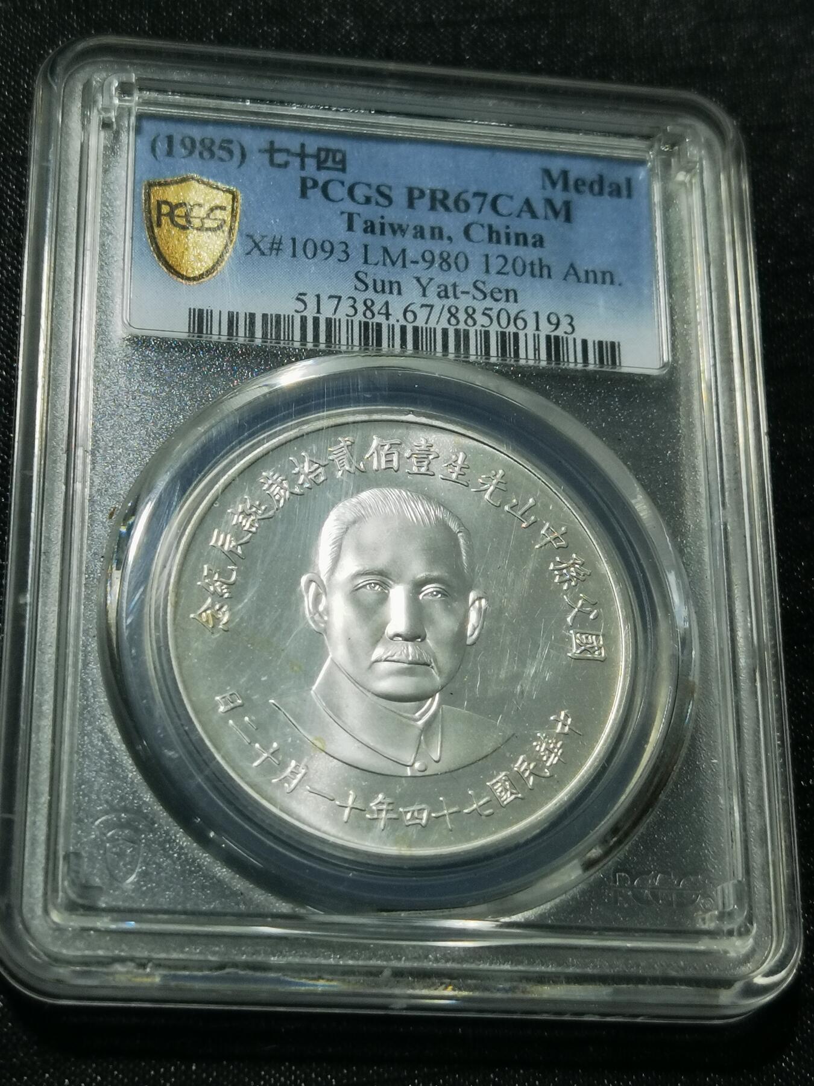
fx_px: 2069
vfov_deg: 29.4
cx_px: 407
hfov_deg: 22.3
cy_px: 543
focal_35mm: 66
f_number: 1.9
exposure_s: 1/100
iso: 64
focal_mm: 6.67
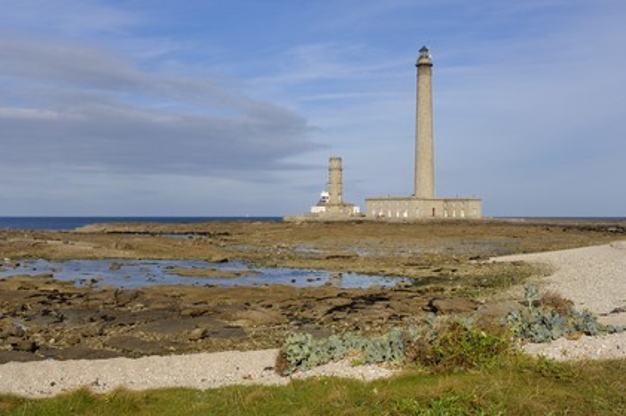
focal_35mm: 48
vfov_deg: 28.0
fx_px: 834
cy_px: 208
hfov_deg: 41.1
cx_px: 313
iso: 100
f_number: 10
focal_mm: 32
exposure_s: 1/160
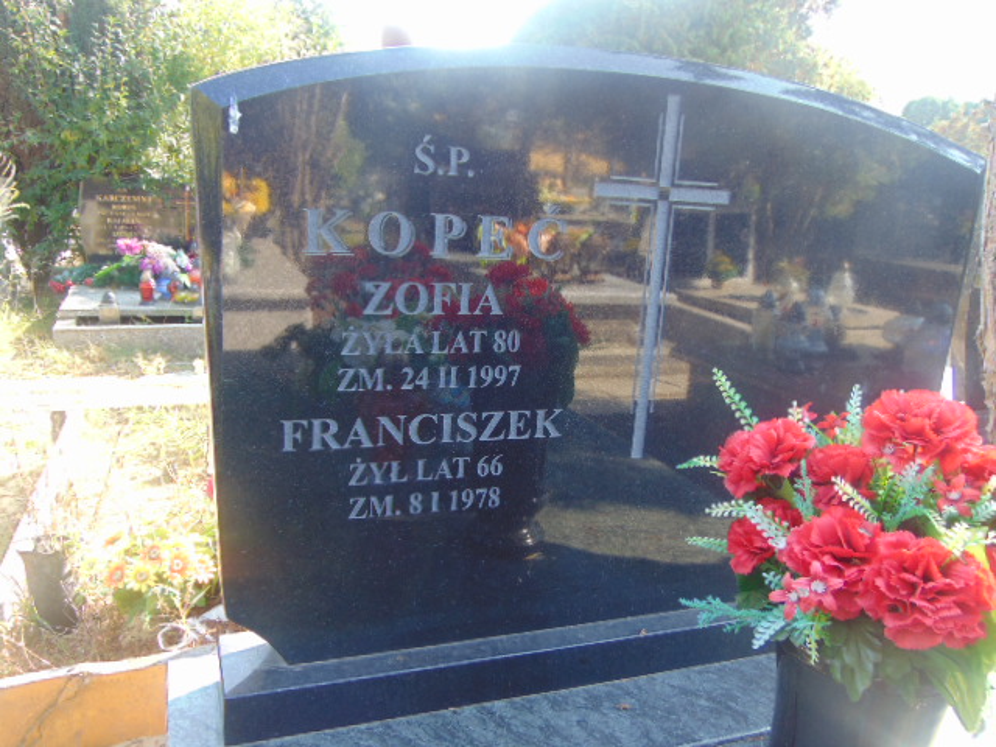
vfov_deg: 46.8
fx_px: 863
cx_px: 498
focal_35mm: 30
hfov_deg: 60.0
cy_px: 374
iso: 80
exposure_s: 1/80
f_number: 3.1
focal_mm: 5.4
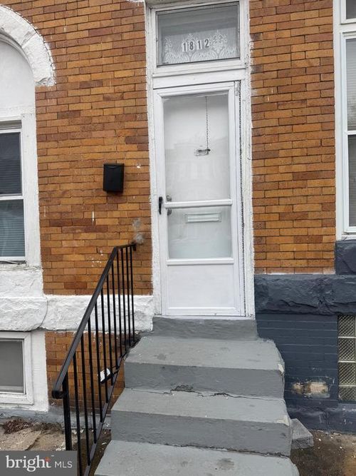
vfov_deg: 71.6
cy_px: 238
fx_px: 329
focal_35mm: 24
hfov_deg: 56.8
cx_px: 178
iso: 80
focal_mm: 6.76
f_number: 1.78
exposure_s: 1/1215
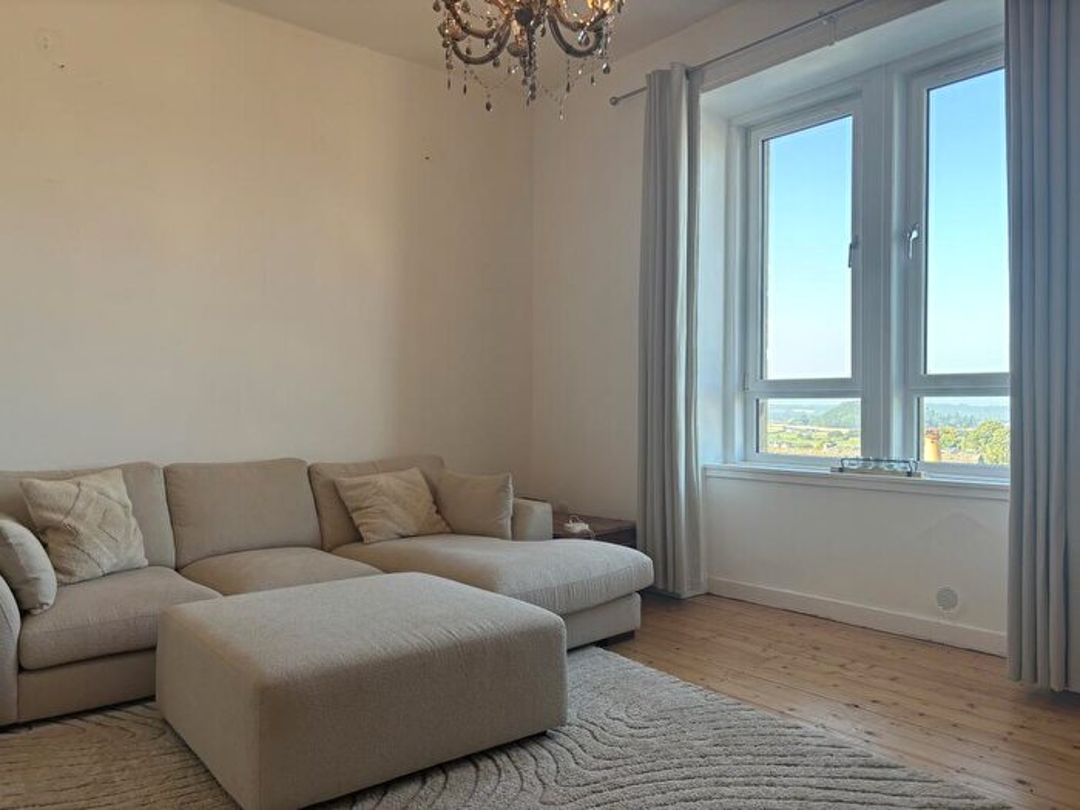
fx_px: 811
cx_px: 540
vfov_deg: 53.1
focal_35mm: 26
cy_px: 405
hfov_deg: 67.3
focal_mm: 5.96
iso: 40
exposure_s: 1/100
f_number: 1.6
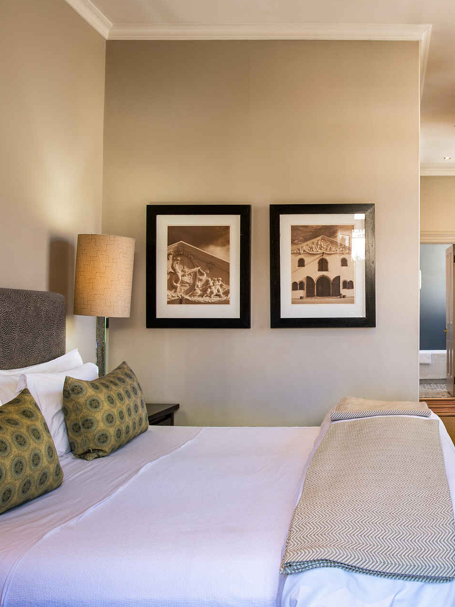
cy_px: 301
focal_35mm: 35
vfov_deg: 52.6
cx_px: 405
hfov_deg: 38.1
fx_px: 614
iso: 200
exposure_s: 1/8
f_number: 13
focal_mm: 24
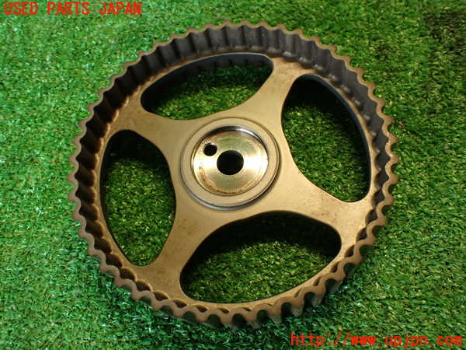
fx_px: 431
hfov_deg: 56.8
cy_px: 175
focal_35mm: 32
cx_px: 233
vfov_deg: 44.2
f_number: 2.4
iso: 250
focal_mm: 5.79
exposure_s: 1/30
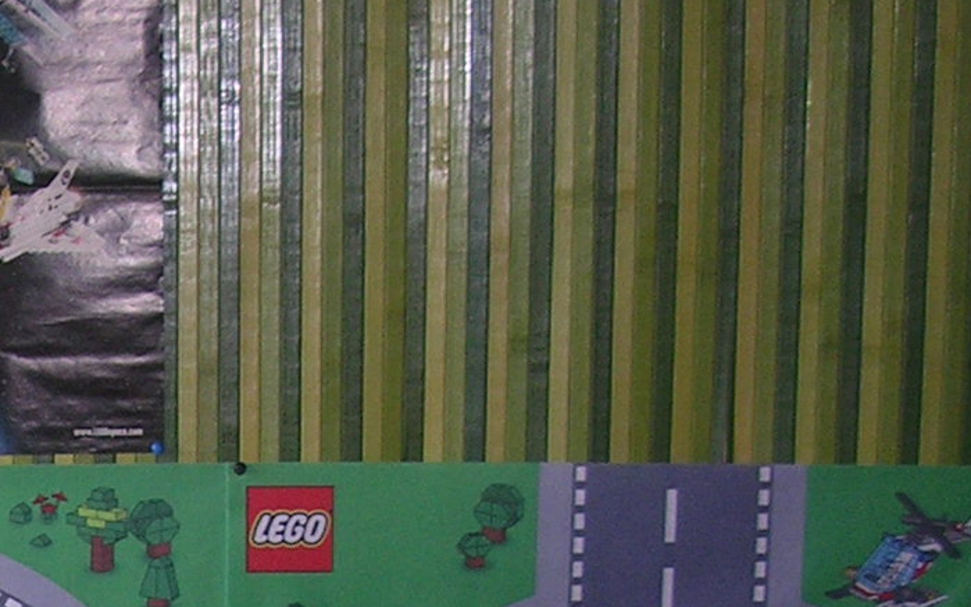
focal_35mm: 118
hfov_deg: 16.7
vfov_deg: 10.8
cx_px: -289
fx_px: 3123
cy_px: 831
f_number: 2.8
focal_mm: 5.8
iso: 50
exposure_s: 1/30
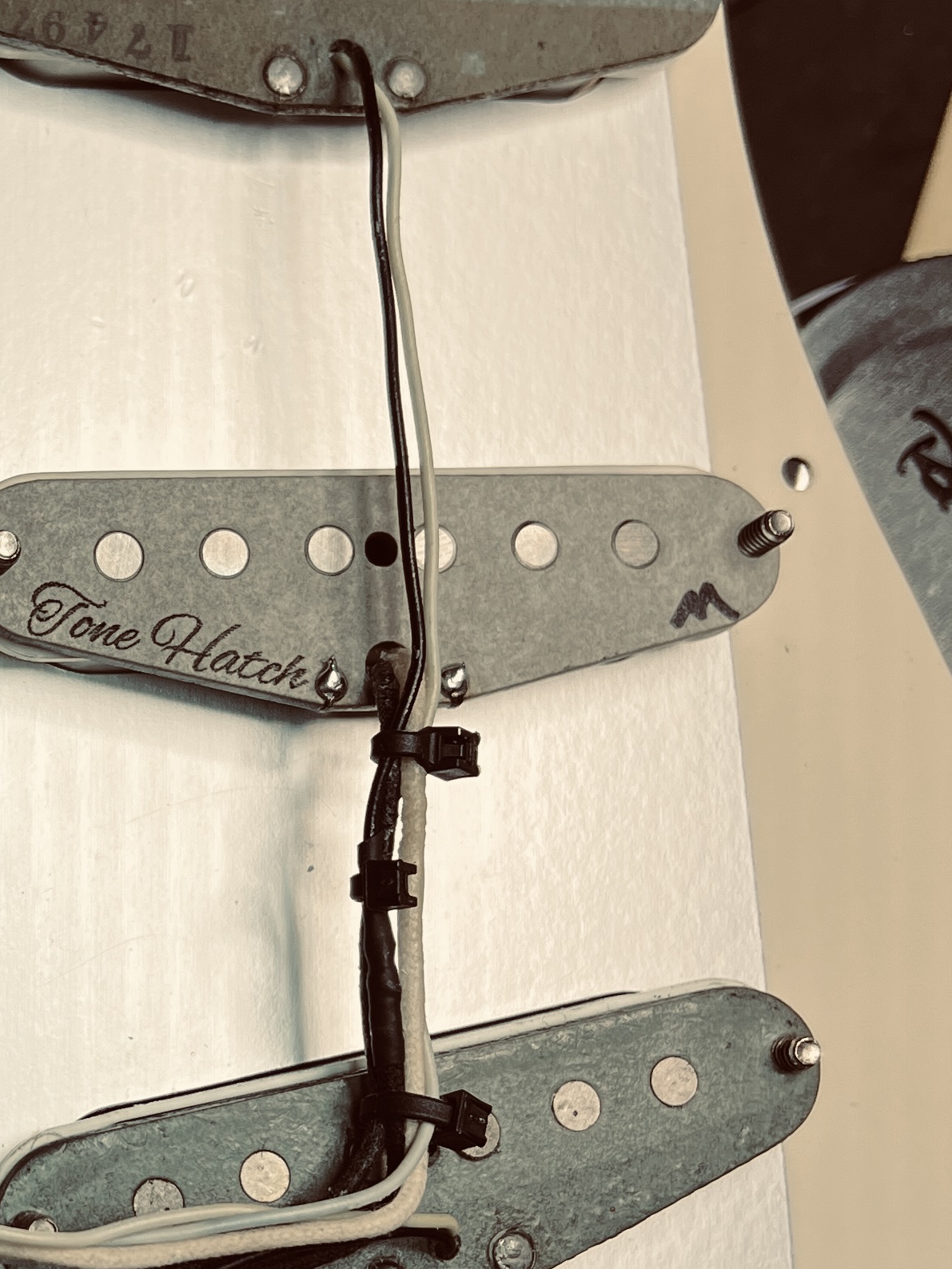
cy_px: 901
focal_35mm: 66
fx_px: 2420
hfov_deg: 21.0
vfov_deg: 29.1
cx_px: -141
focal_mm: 5.7
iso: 50
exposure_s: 1/312
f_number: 1.5
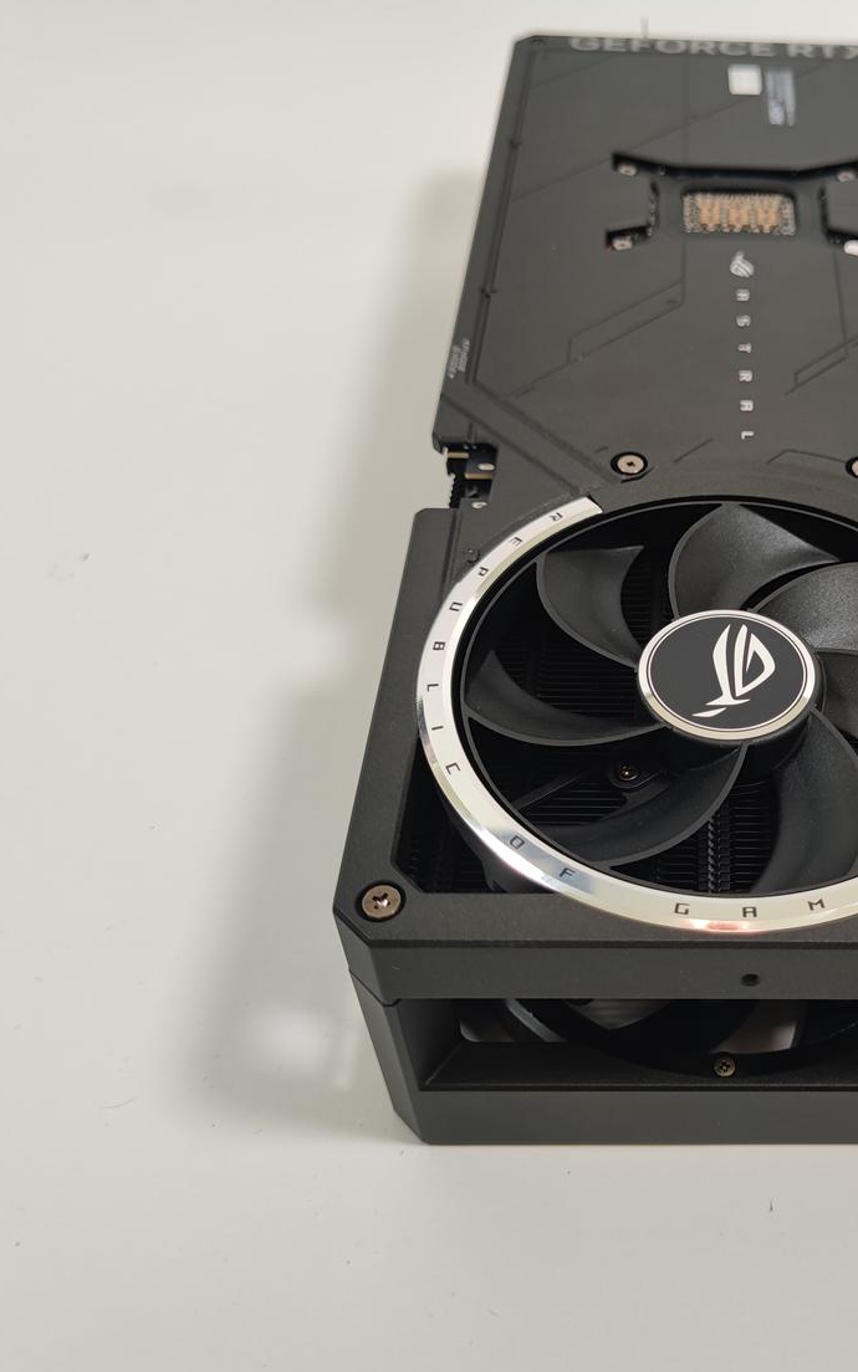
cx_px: 747
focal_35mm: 36
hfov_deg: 33.7
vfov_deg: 54.0
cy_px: 684
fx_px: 1347
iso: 54
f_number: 1.85
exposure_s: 1/100
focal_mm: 6.78
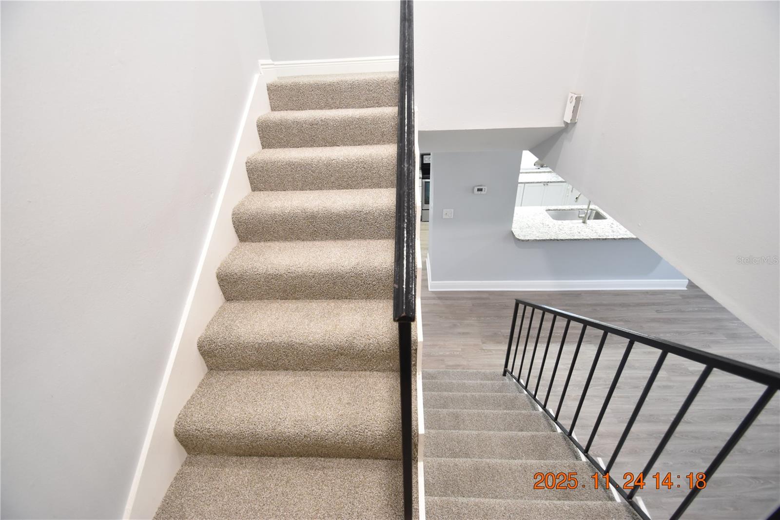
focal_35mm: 15
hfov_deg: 100.4
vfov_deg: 77.3
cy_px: 260
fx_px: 325
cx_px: 390
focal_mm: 10
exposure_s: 1/30
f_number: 3.5
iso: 800
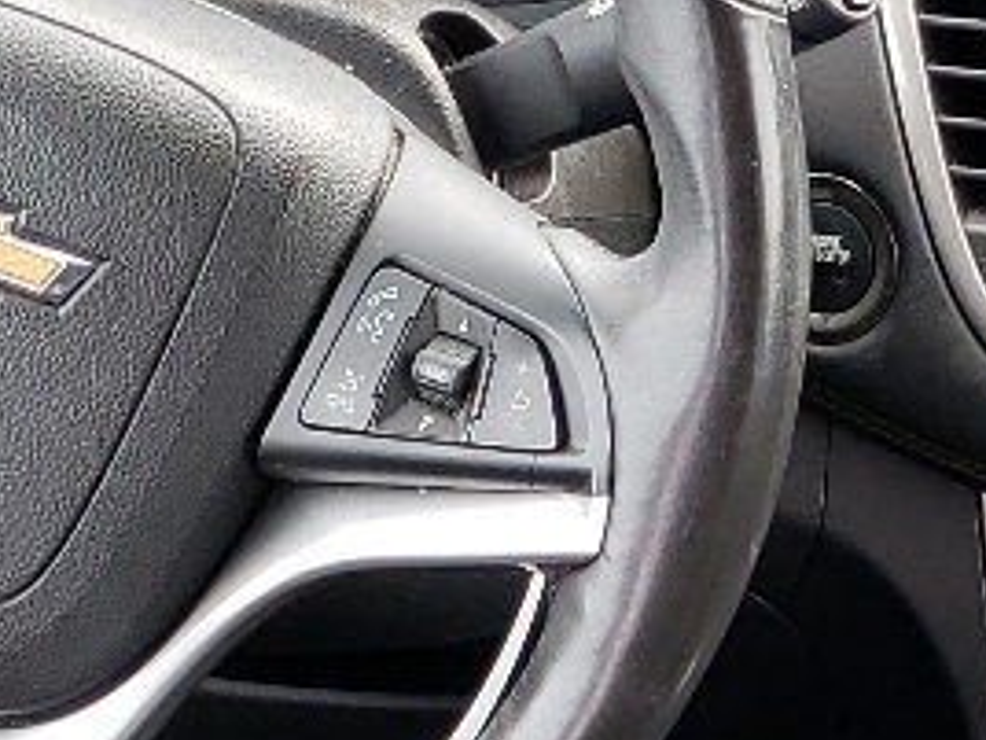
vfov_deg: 9.1
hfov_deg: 12.5
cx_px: 1152
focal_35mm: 155
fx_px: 4415
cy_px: 1432
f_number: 1.5
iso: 50
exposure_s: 1/139
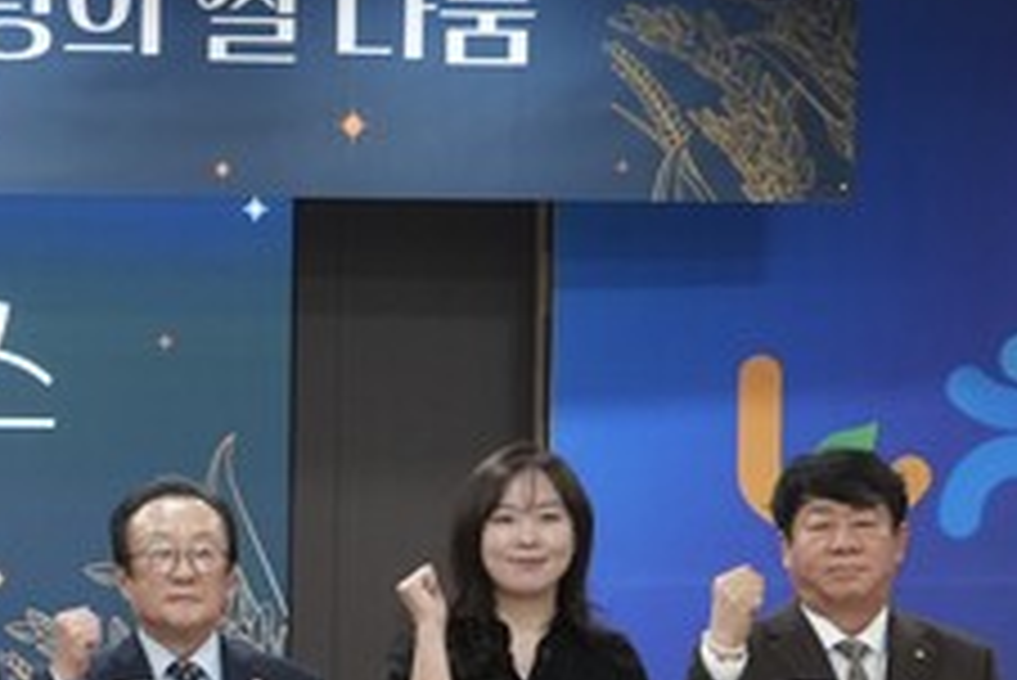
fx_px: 4325
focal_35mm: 153
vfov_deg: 8.9
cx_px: -342
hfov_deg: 12.9
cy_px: 757
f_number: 4
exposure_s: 1/125
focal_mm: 32
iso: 1250
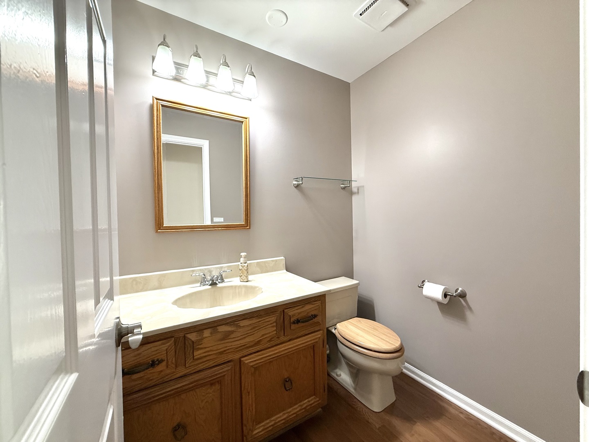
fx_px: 238
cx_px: 294
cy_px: 221
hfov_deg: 102.1
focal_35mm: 14
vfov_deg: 85.7
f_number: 2.2
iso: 250
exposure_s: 1/120
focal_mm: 2.22
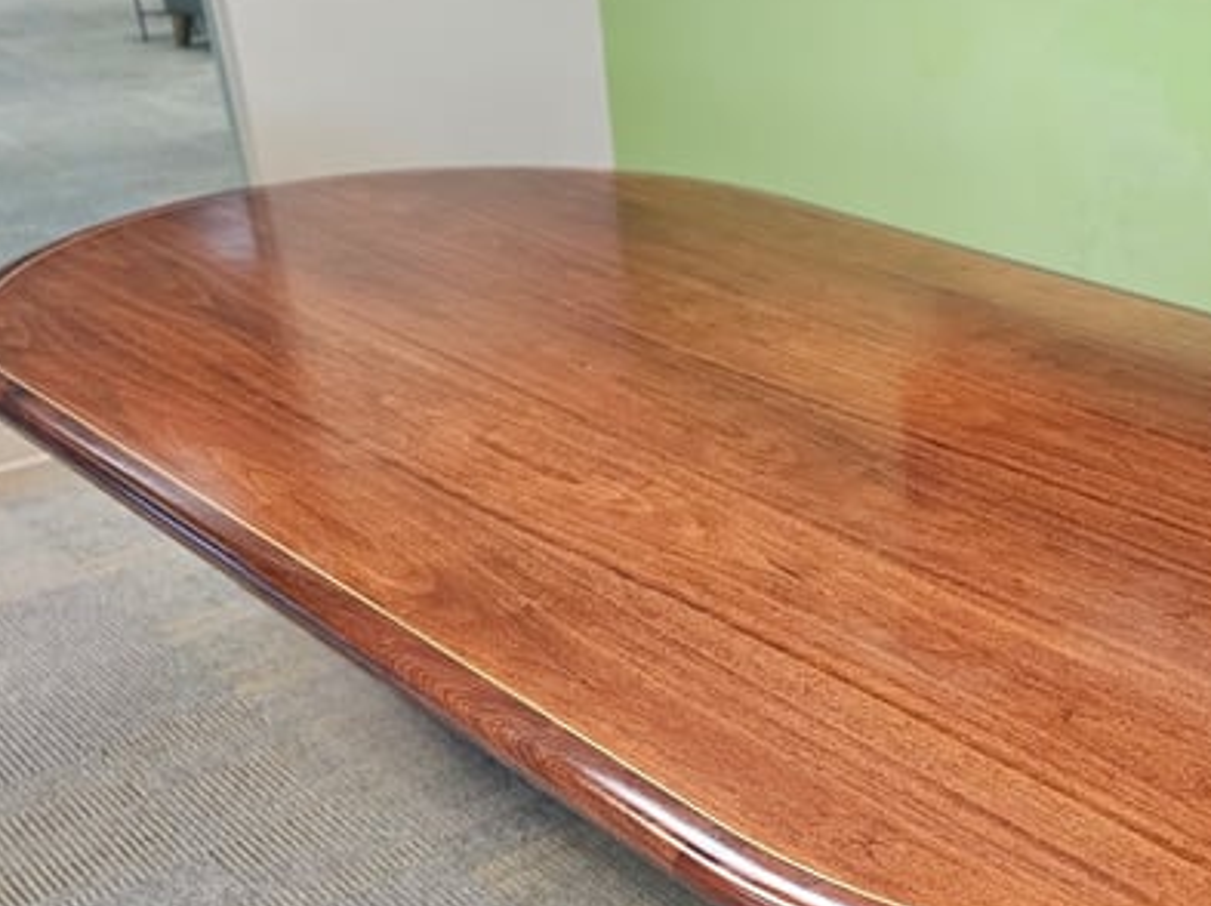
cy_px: 669
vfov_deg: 31.6
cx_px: 961
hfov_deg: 40.5
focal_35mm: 45
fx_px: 1573
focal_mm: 6.3
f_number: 1.7
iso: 400
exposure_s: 1/120
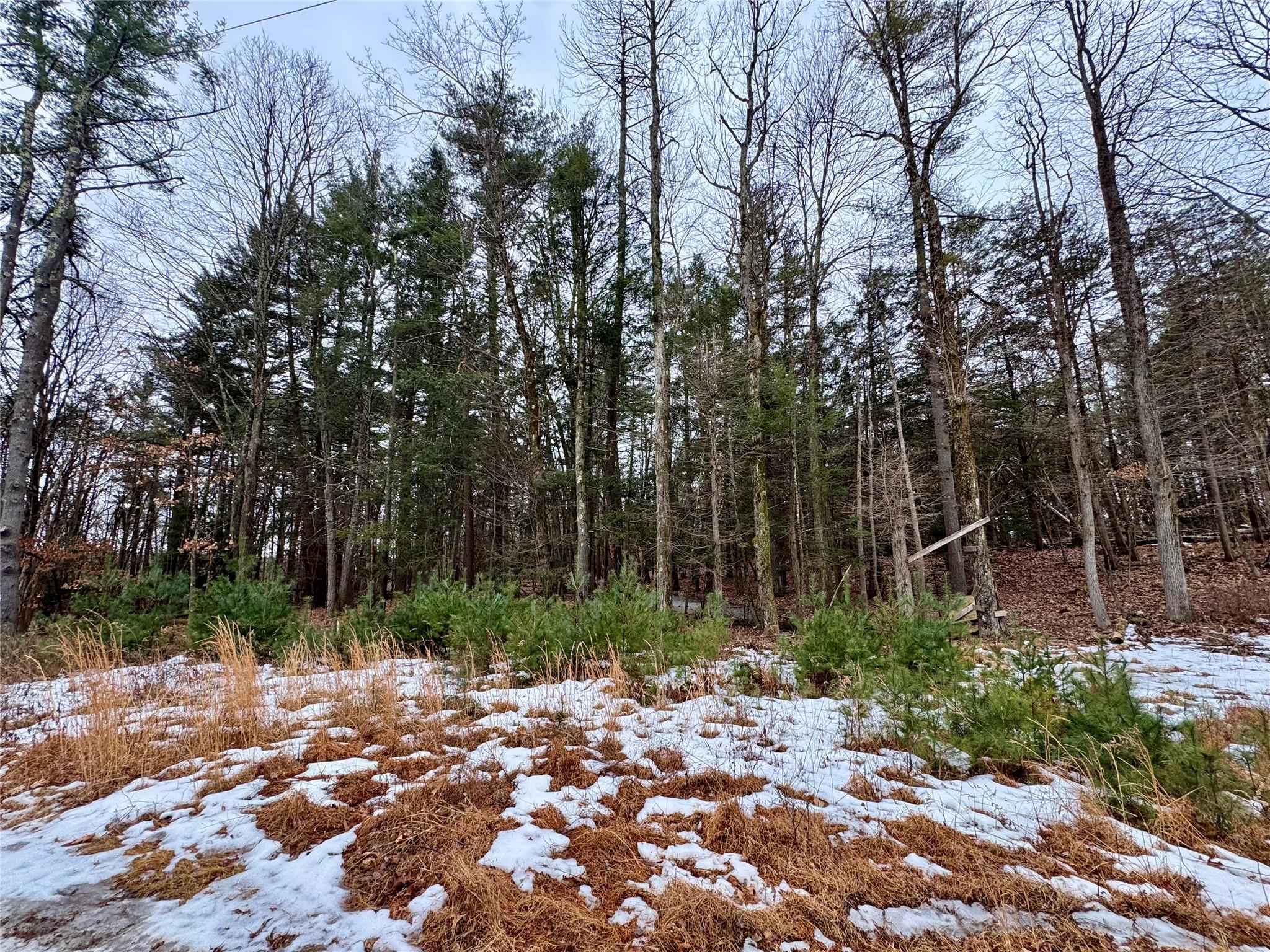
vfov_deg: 85.7
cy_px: 476
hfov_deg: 102.1
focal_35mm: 14
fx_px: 514
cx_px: 635
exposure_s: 1/99
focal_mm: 2.22
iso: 100
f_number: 2.2
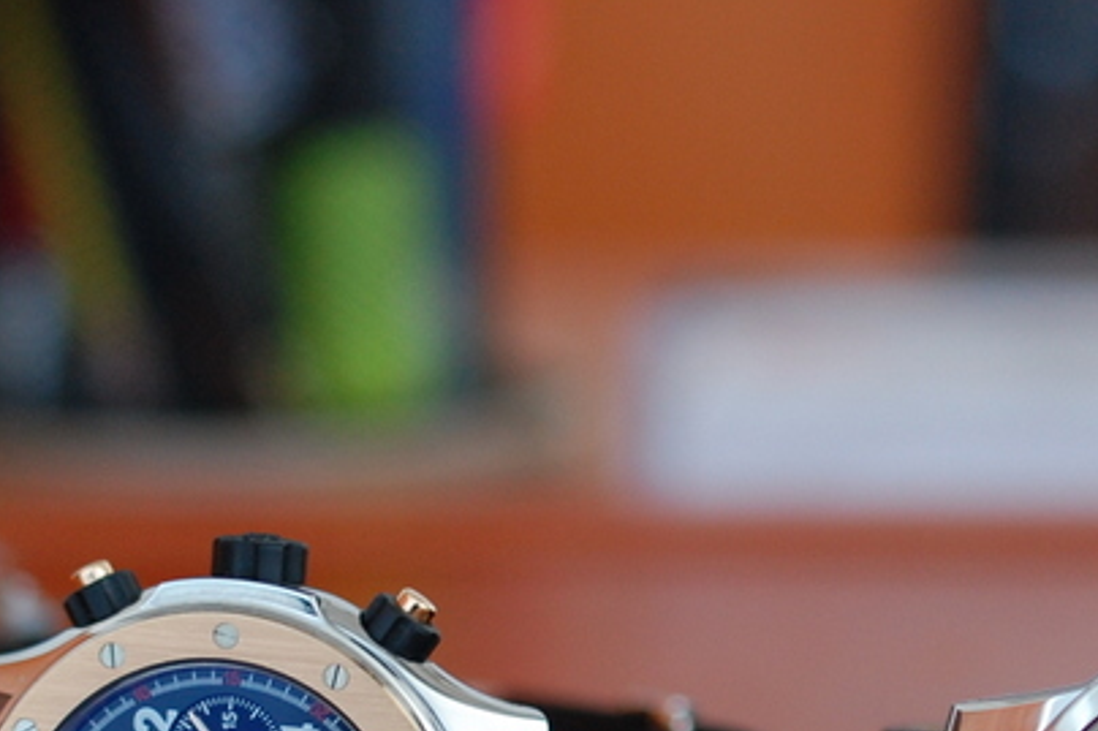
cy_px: 760
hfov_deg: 13.5
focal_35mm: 152
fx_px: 4634
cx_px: 641
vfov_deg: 9.0
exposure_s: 1/30
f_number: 3
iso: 450
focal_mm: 40
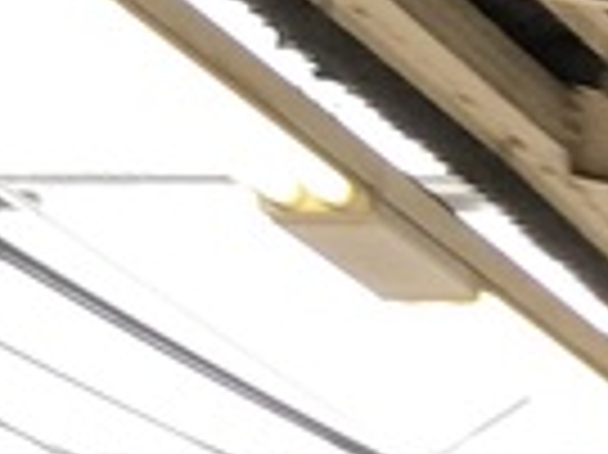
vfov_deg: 3.3
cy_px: -1259
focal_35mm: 432
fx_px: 7581
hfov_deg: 4.5
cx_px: -653
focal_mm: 6.6
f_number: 2.8
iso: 25
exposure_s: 1/100
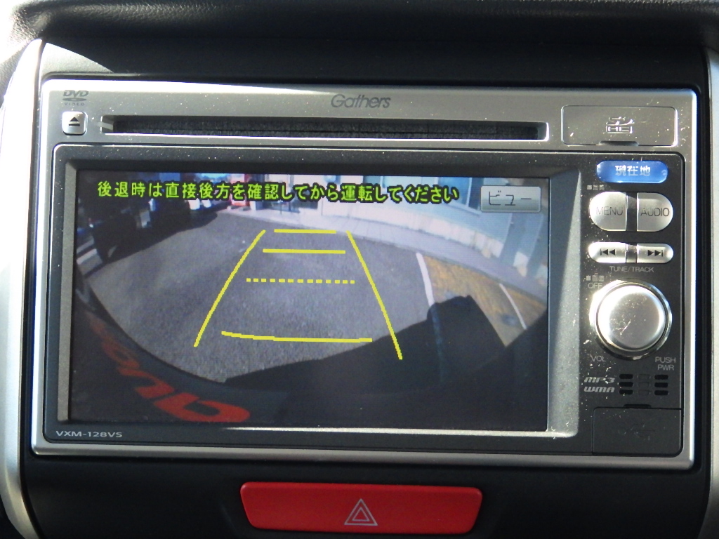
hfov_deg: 25.3
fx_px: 1599
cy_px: 270
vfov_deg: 19.1
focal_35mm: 77
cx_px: 360
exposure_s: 1/80
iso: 320
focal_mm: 13.7
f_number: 4.8
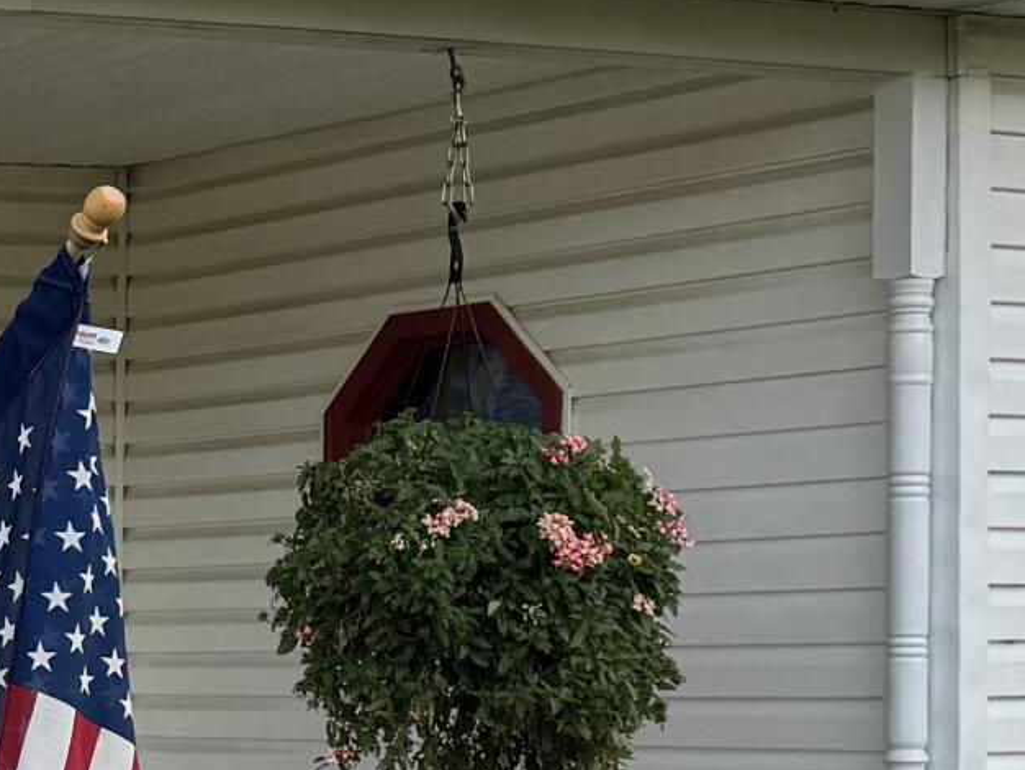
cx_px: -919
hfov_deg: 14.6
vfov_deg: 12.7
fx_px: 3407
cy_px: 759
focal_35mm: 115
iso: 80
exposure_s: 1/1425
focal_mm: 6.76
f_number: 1.78
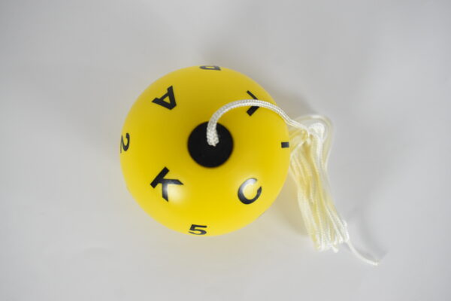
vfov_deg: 40.0
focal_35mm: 33
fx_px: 413
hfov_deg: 57.2
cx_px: 226
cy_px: 150
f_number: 5.6
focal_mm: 22
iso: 1250
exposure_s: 1/125
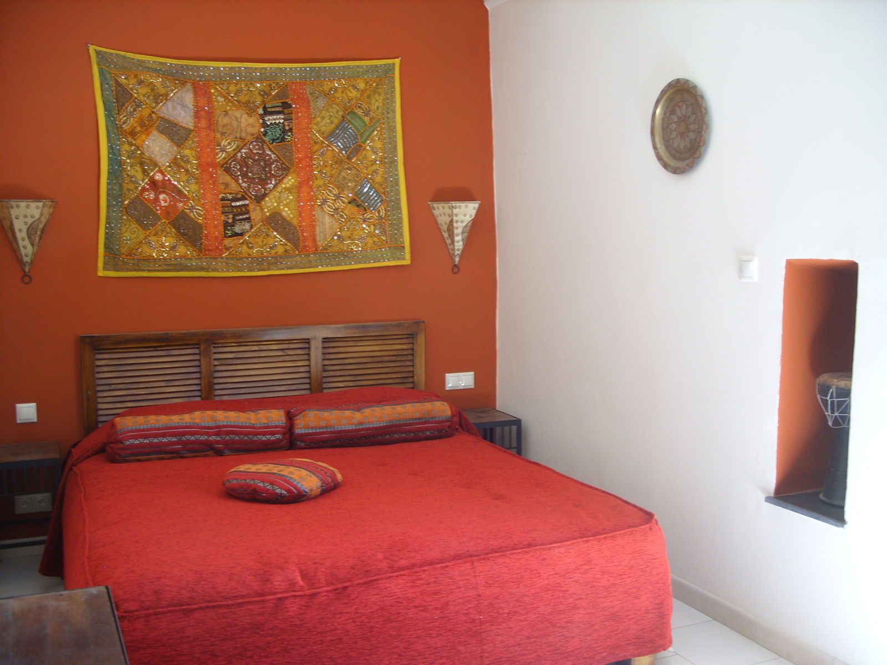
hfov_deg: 49.0
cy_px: 332
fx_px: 974
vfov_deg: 37.7
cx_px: 444
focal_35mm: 38
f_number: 2.8
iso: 50
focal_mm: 7.8
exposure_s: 1/15
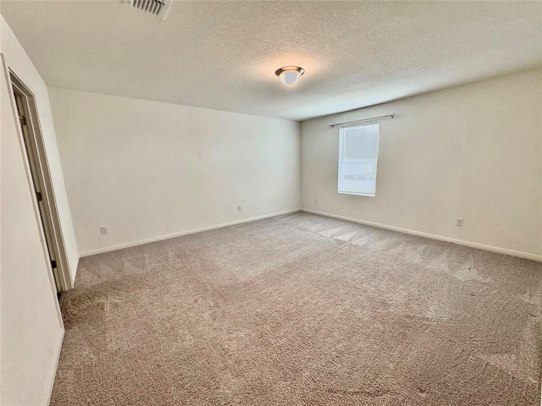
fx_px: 219
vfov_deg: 85.7
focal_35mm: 14
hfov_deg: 102.1
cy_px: 203
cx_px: 271
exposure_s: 1/60
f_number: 2.2
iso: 200
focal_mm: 2.22
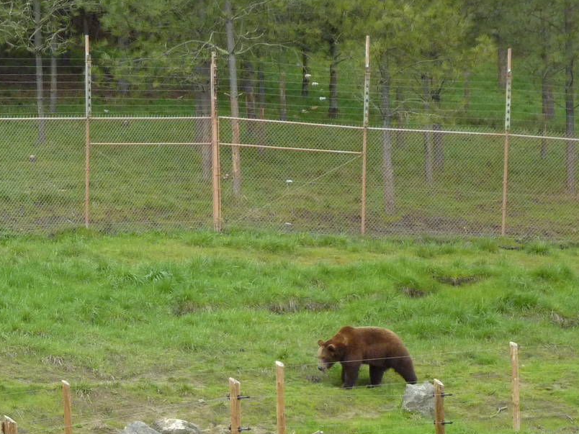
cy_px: 418
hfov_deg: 11.0
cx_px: 64
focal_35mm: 179
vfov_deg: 8.3
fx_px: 2994
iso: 320
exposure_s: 1/500
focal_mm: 14.7
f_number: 4.3
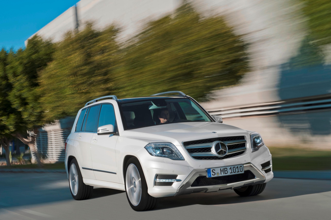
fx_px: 644
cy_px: 110
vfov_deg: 19.5
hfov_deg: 28.8
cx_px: 166
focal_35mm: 70
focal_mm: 70
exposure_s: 5
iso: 100
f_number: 22
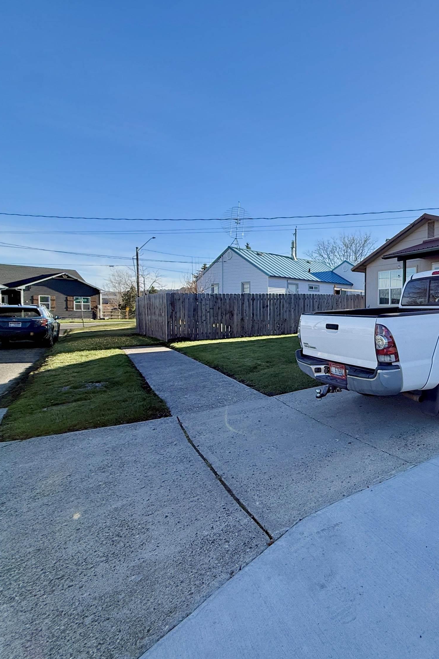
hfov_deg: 54.2
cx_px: 393
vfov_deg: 84.0
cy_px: 325
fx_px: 366
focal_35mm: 20
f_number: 2.2
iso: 50
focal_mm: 2.22
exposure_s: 1/1189
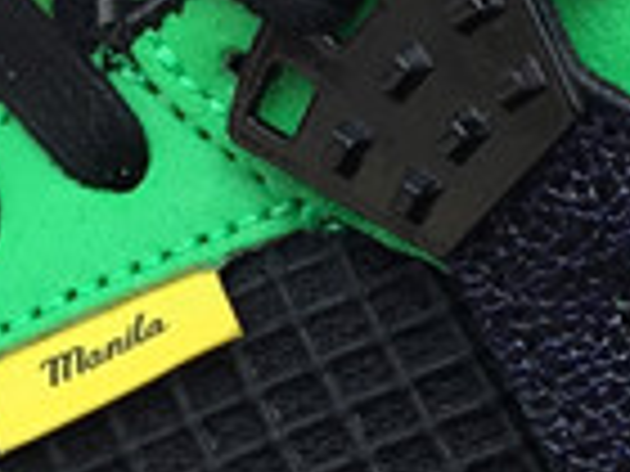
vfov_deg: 7.4
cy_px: 600
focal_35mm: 200
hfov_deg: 9.8
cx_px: 50
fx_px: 3640
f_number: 2.4
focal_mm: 3.3
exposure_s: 1/622
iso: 25
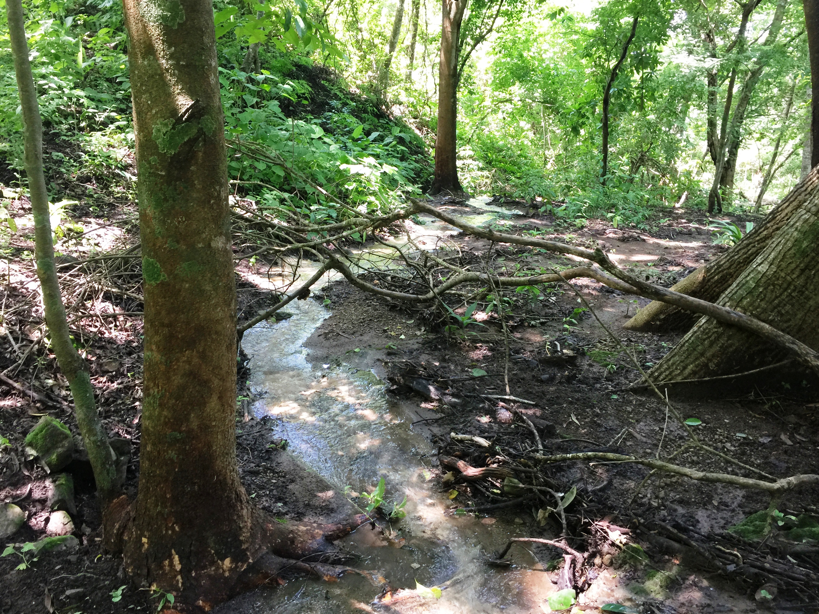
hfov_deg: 60.0
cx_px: 413
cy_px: 297
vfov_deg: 46.8
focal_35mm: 30
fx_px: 710
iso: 40
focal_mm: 4.15
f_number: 2.2
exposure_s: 1/15
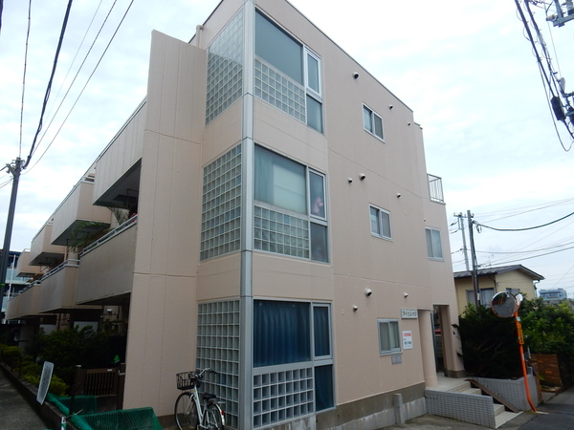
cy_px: 215
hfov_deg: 69.4
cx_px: 287
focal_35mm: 25
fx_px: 415
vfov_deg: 54.9
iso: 125
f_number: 3.7
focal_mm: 4.5
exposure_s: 1/800
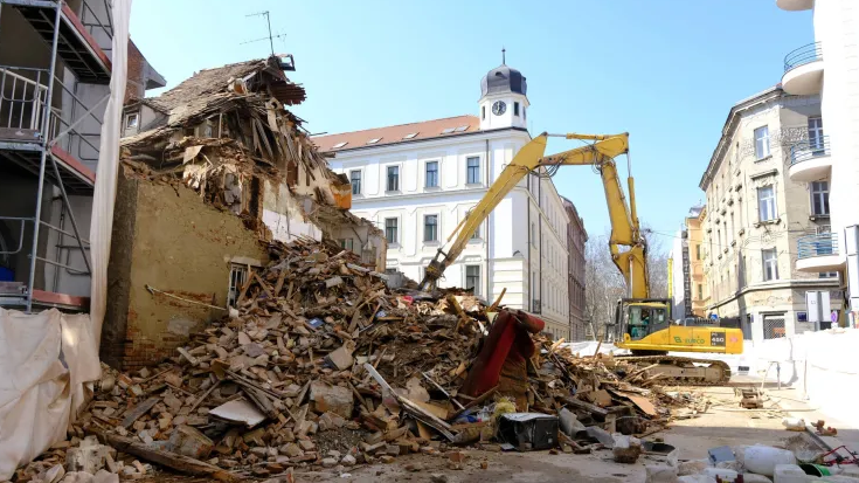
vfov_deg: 44.3
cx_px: 422
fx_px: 592
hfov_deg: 71.9
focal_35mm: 26
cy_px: 256
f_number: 4
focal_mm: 16
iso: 200
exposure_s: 1/640
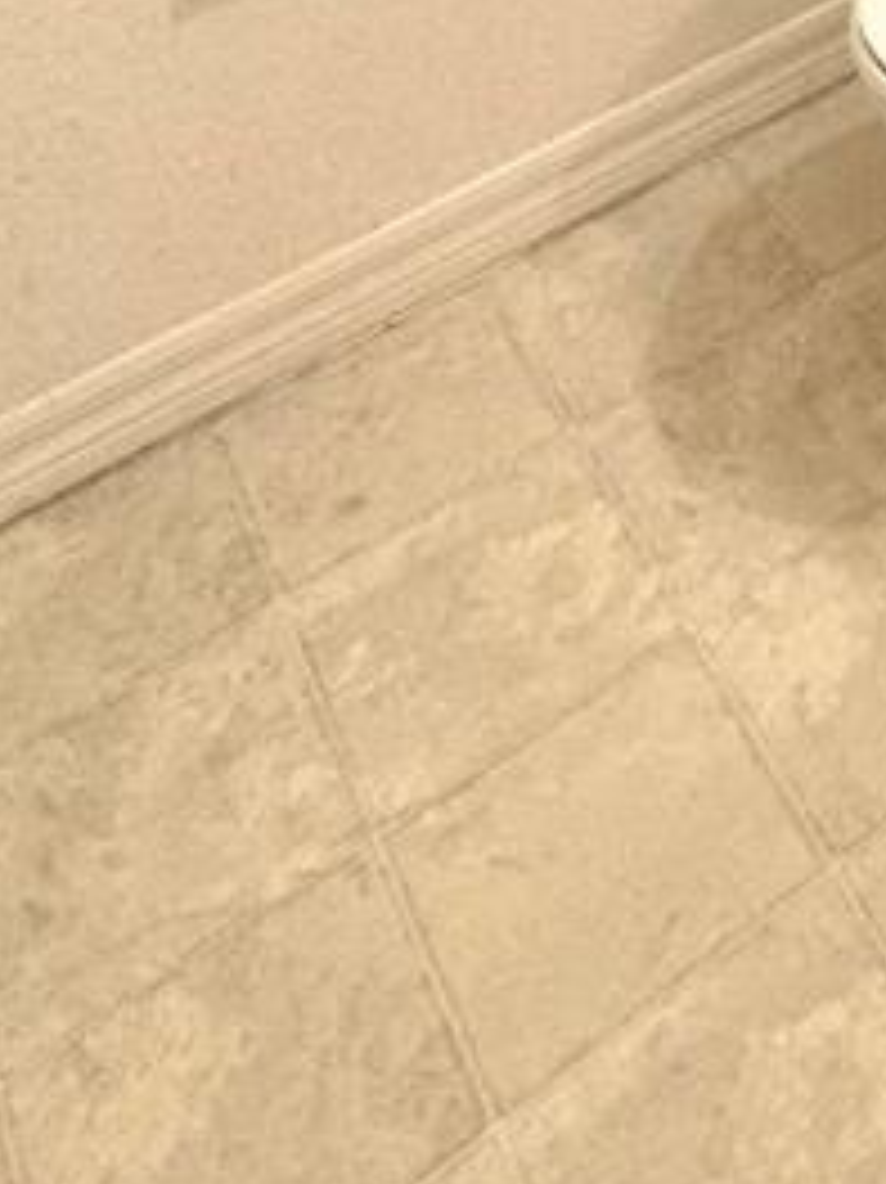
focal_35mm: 64
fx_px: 2186
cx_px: 1354
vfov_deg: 21.4
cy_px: -882
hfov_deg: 19.7
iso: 100
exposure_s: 1/120
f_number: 2.2
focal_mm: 2.22
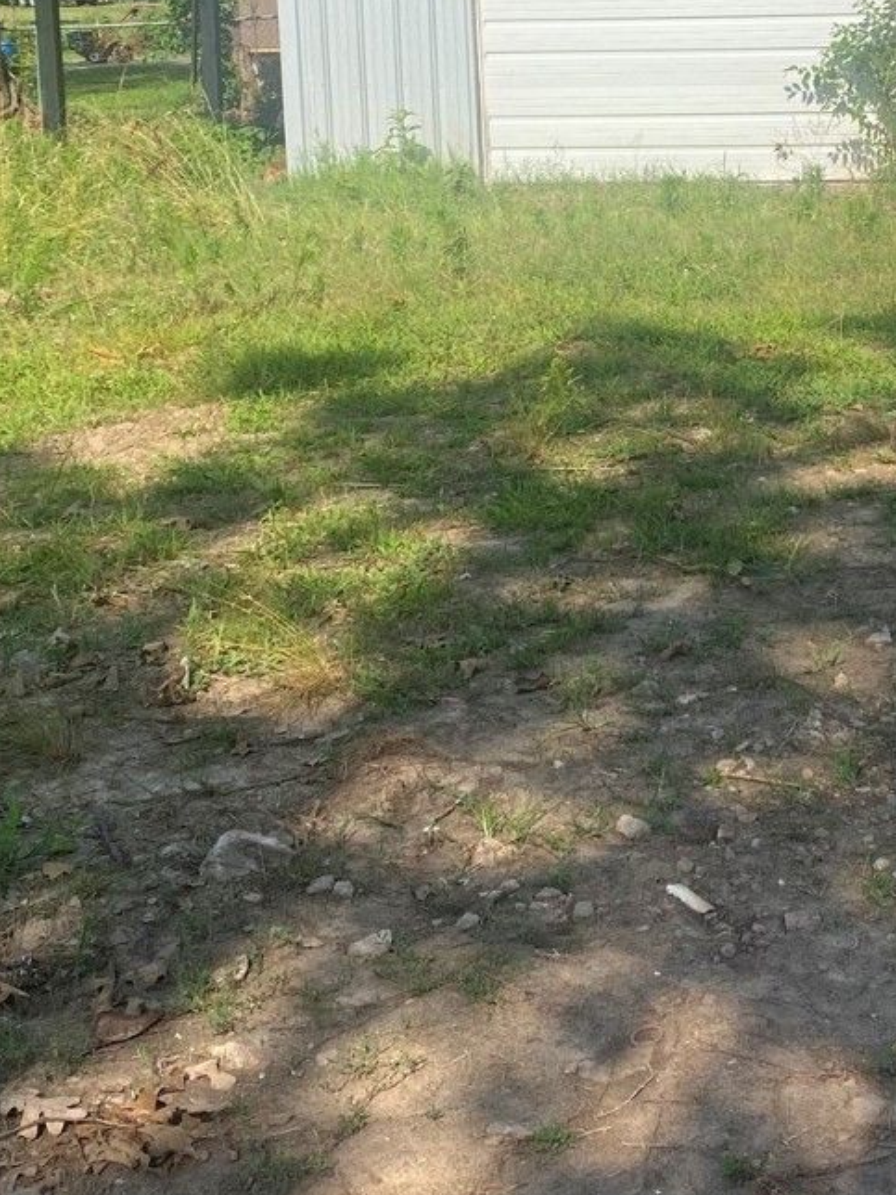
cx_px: 783
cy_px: 202
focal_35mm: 62
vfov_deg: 30.3
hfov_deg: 23.1
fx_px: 2140
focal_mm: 4.25
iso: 32
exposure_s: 1/3205
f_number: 1.8
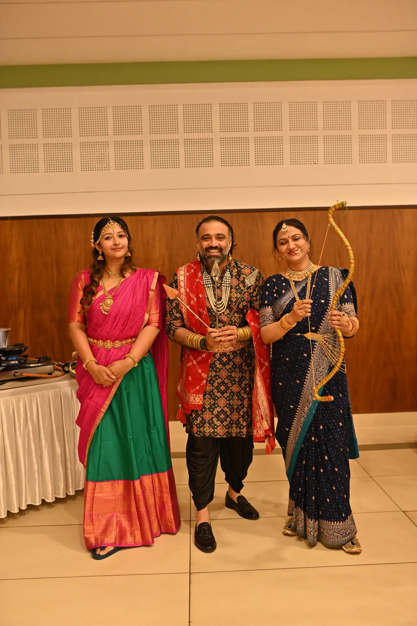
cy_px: 313
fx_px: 608
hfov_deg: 37.9
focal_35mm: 35
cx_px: 208
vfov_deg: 54.4
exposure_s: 1/200
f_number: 2.2
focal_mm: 35
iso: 1250
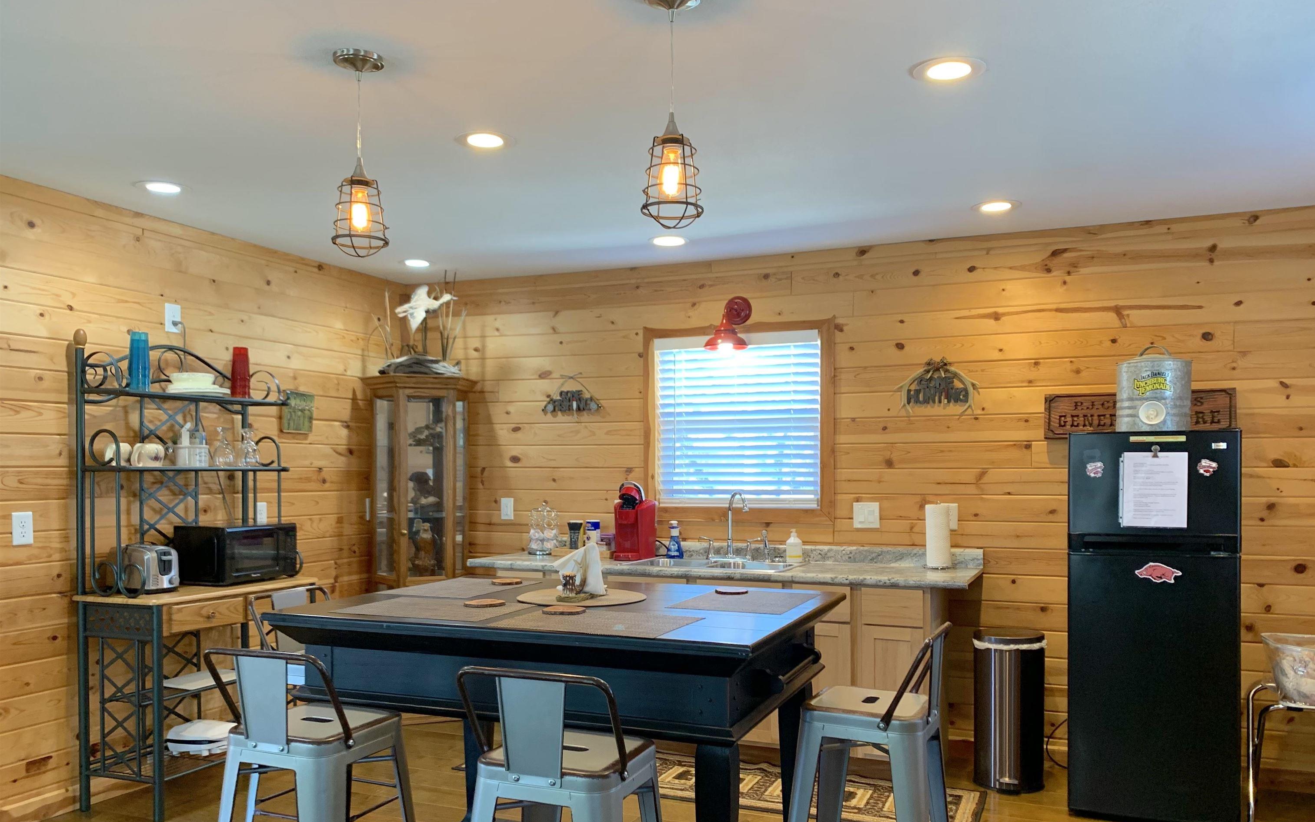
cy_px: 487
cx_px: 668
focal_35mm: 28
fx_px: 1003
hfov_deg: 66.5
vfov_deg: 44.3
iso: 125
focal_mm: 4.25
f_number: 1.8
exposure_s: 1/60
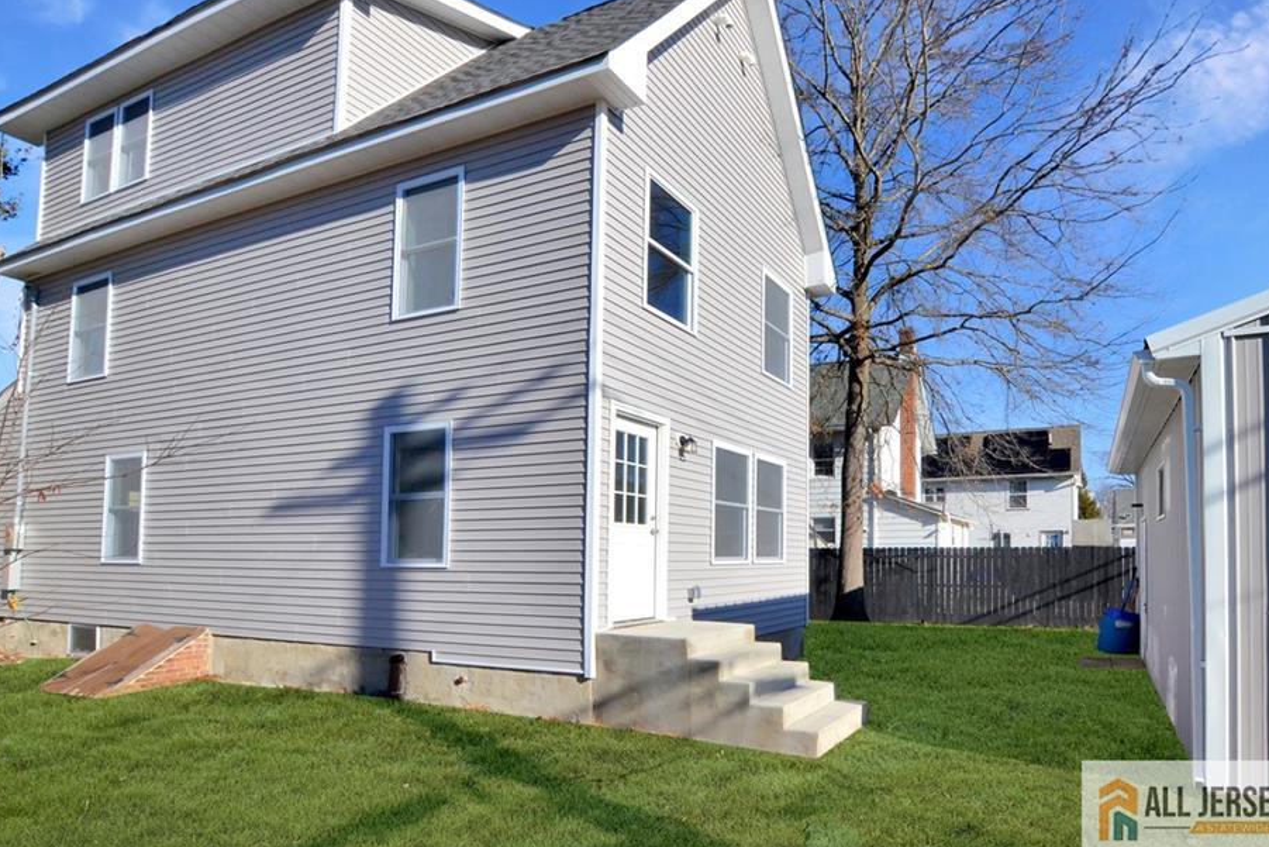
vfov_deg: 70.3
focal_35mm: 17
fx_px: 599
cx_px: 648
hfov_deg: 93.3
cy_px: 381
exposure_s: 1/800
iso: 800
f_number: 14
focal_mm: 10
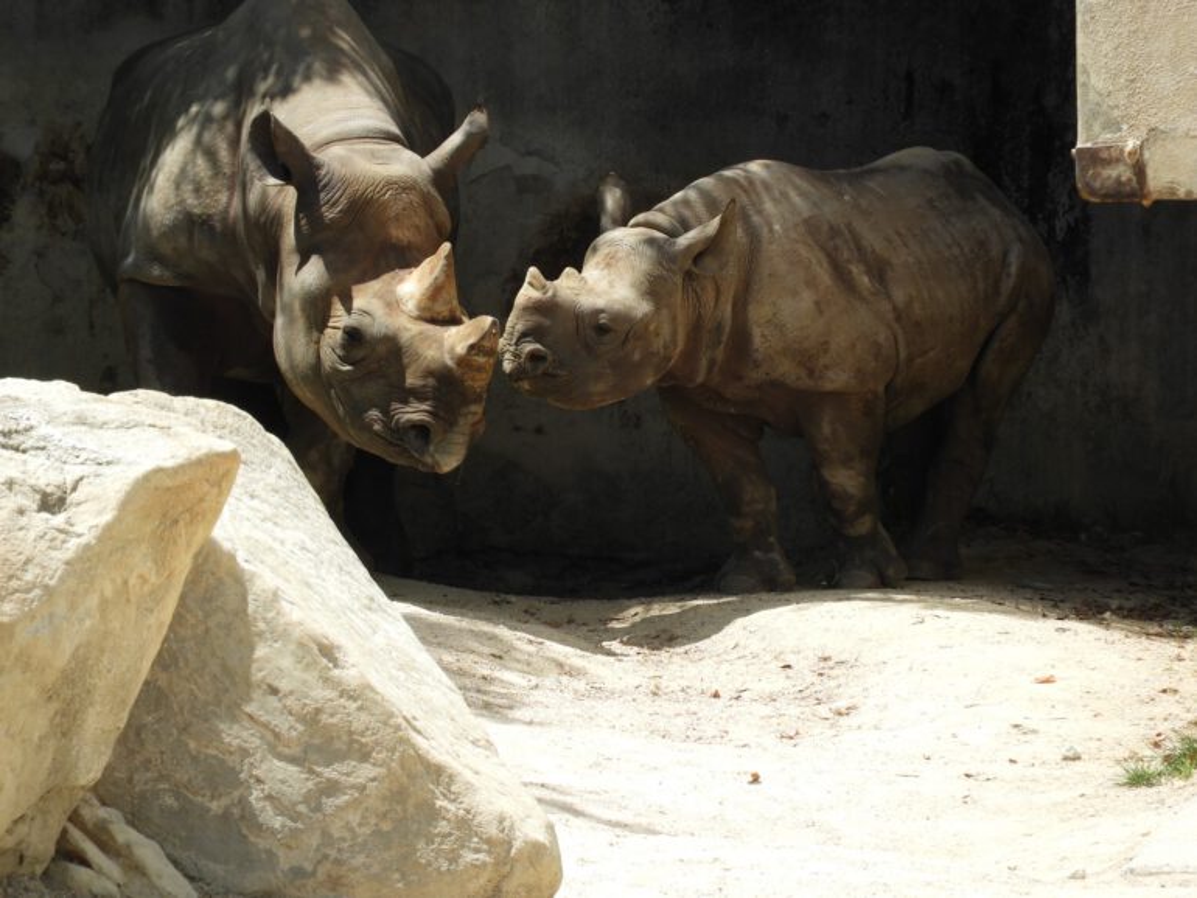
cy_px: 449
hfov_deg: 2.8
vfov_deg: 2.1
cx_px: 598
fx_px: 24213
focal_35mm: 700
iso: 100
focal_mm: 125.4
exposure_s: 1/320
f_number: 5.6
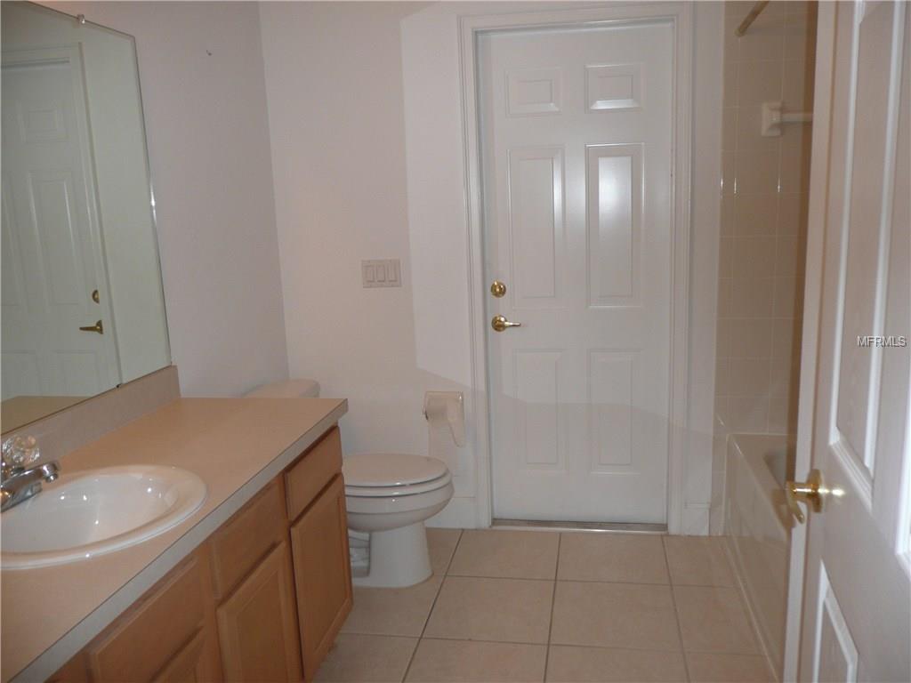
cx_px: 456
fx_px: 737
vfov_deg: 49.7
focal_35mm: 28
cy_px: 342
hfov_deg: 63.4
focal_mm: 4.6
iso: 125
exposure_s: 1/30
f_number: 3.3
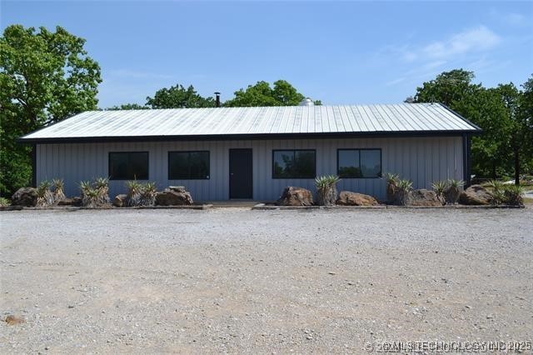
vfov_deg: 39.9
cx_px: 266
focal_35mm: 33
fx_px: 488
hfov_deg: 57.2
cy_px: 178
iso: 100
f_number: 8
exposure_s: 1/250
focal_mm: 22
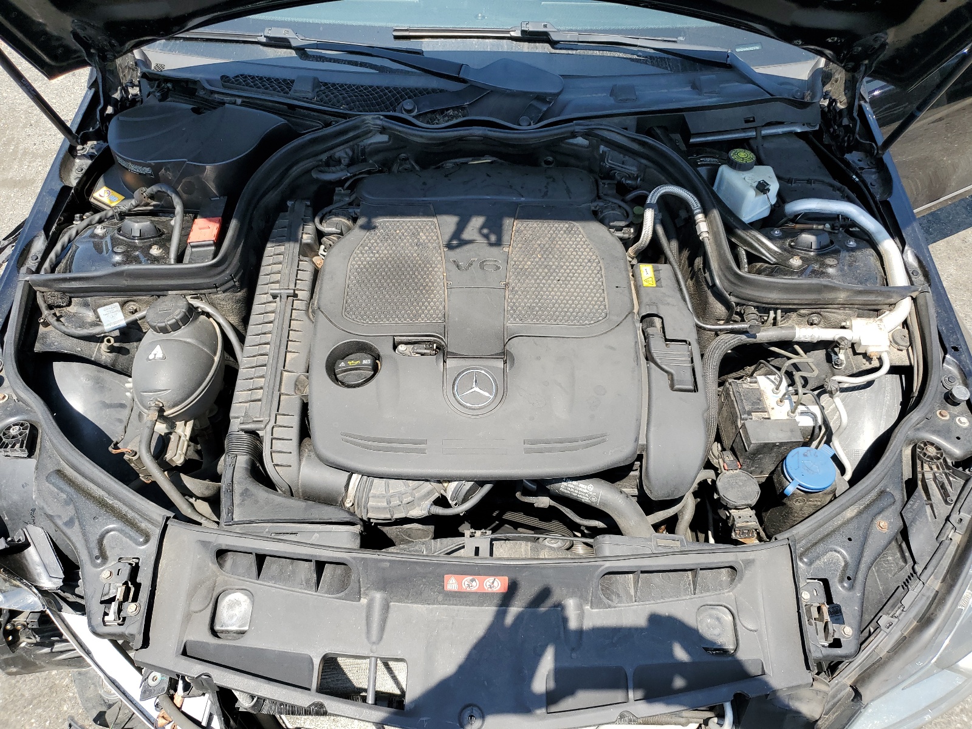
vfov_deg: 53.1
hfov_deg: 67.3
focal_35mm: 26
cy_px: 364
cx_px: 486
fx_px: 730
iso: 50
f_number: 1.5
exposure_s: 1/1250
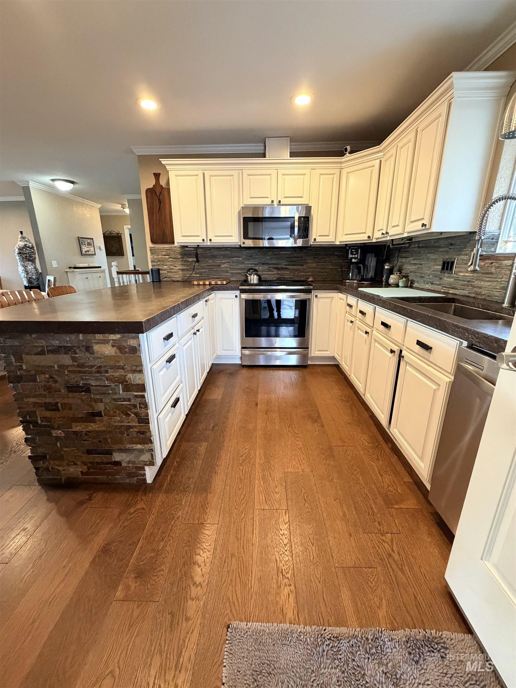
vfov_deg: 102.1
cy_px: 344
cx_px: 258
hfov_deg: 85.7
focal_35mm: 14
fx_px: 278
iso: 640
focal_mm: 2.22
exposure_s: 1/60
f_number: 2.2
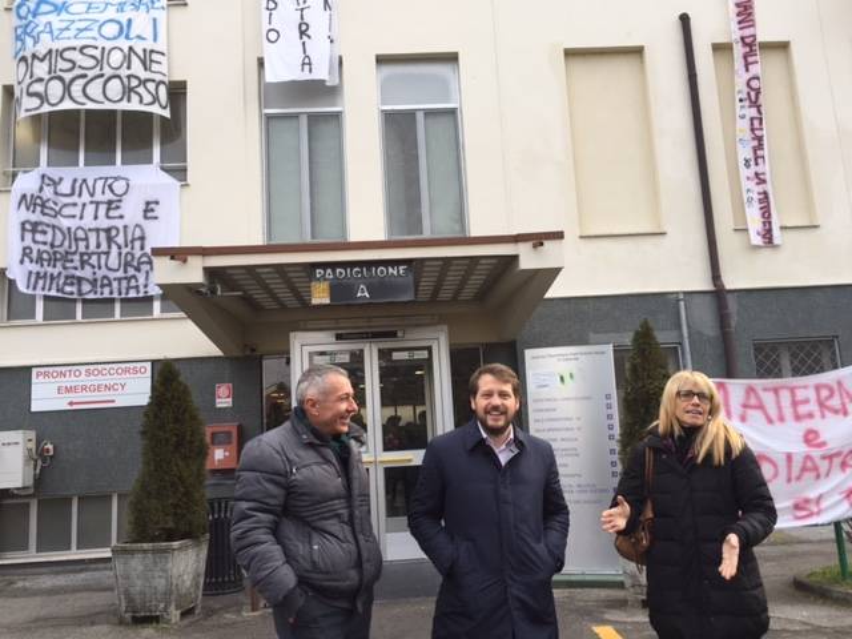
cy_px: 320
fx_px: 714
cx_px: 426
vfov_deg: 48.2
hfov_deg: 61.7
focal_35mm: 29
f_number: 2.2
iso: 32
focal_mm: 4.15
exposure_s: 1/338
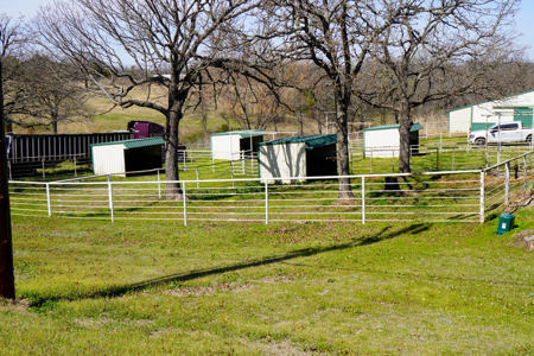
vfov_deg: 30.8
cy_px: 178
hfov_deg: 45.0
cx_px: 267
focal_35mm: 44
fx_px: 645
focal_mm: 29
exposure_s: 1/125
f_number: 9
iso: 100
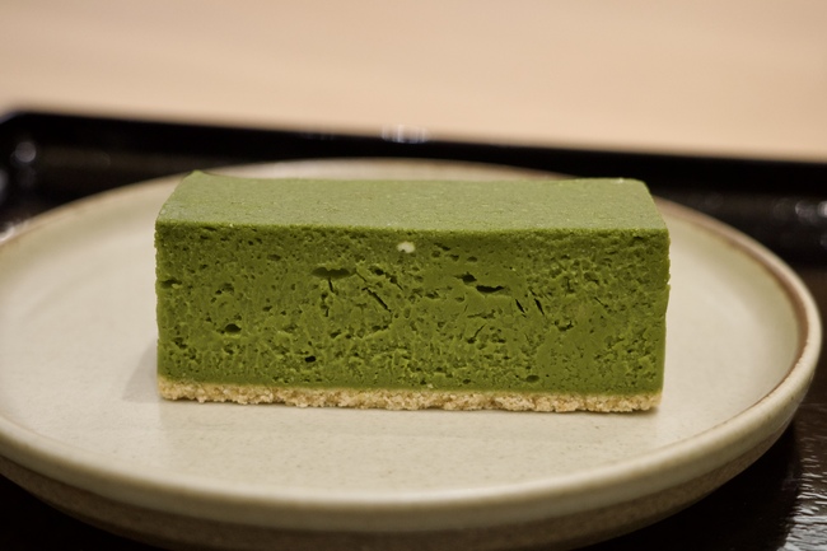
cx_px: 414
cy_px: 276
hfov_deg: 39.6
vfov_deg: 27.0
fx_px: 1148
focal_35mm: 50
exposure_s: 1/40
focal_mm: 26
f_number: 3.2
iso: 1250
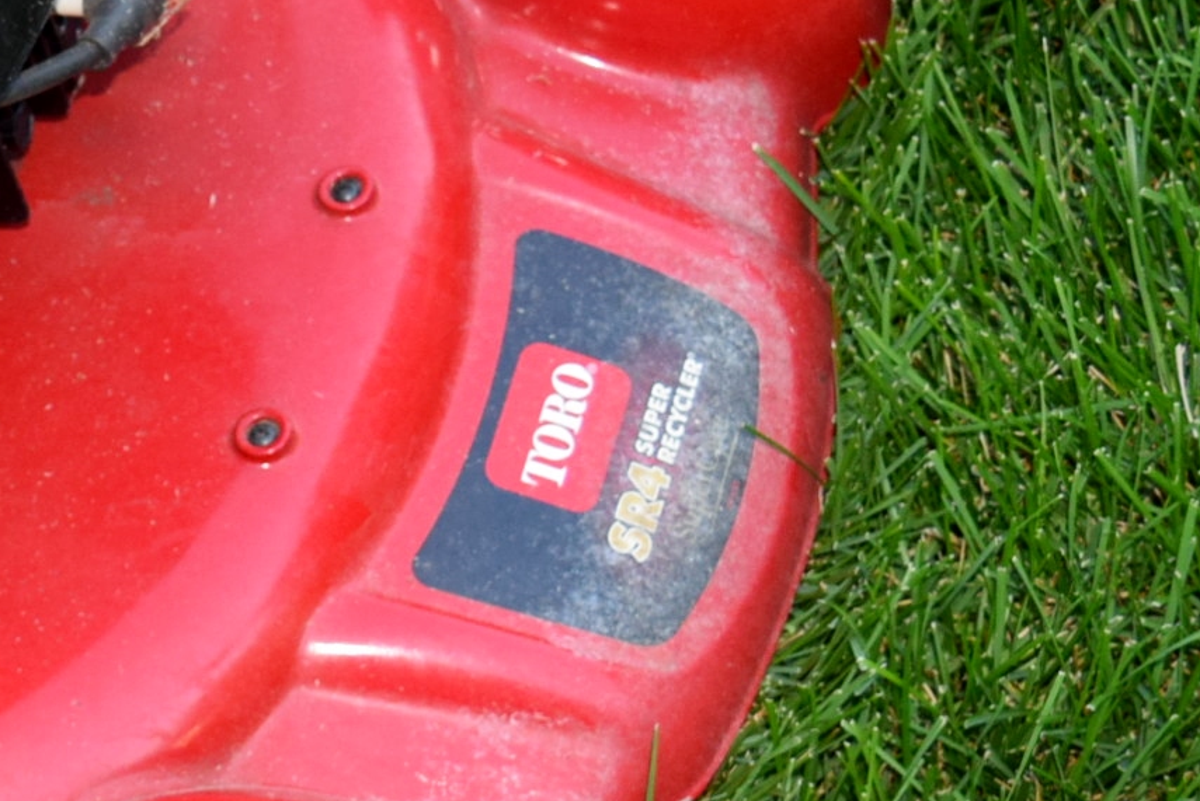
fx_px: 4902
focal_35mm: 147
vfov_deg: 9.3
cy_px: 334
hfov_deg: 13.2
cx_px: -595
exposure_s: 1/100
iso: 800
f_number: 5
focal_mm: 28
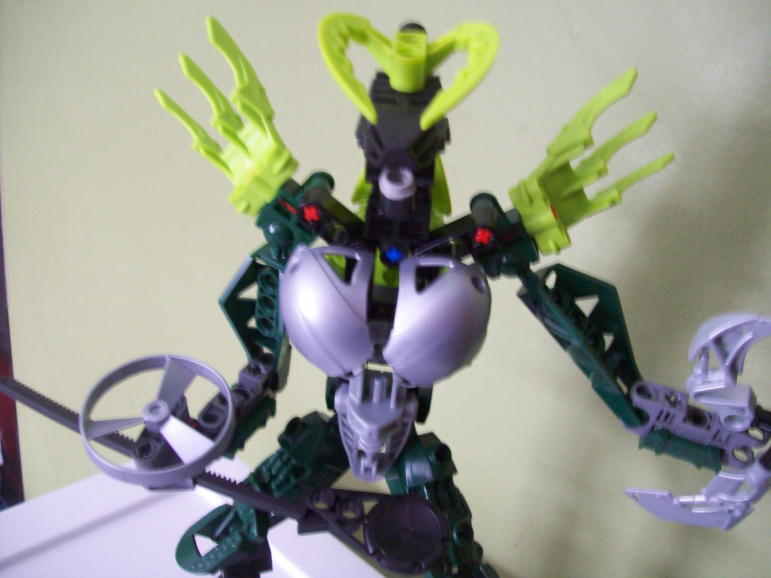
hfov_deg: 51.4
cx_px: 386
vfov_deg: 39.7
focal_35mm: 36
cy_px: 289
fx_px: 802
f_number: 2.7
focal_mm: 6
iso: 187
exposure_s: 1/8
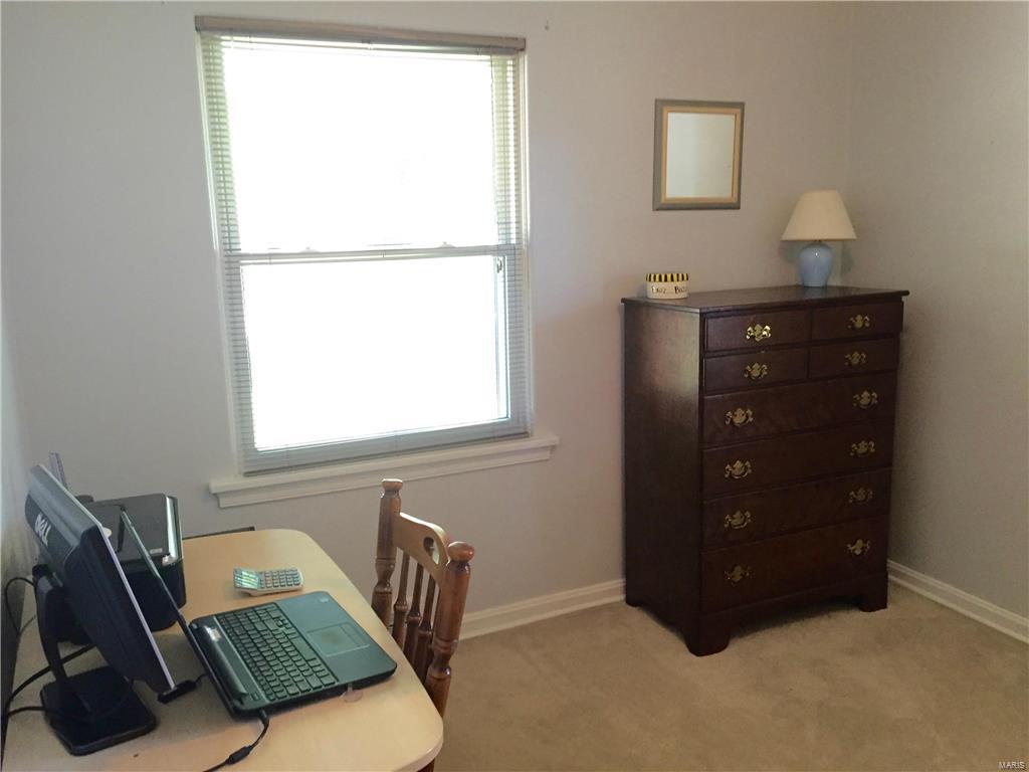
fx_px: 862
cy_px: 386
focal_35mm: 29
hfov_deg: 61.7
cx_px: 514
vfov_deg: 48.2
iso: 160
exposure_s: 1/30
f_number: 2.2
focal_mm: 4.15
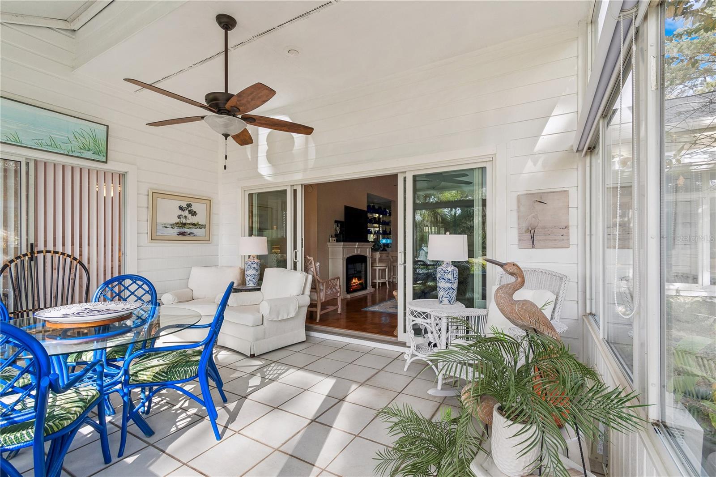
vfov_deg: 77.3
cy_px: 238
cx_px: 358
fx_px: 298
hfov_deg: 100.4
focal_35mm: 15
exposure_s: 1/50
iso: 200
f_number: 8
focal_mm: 10
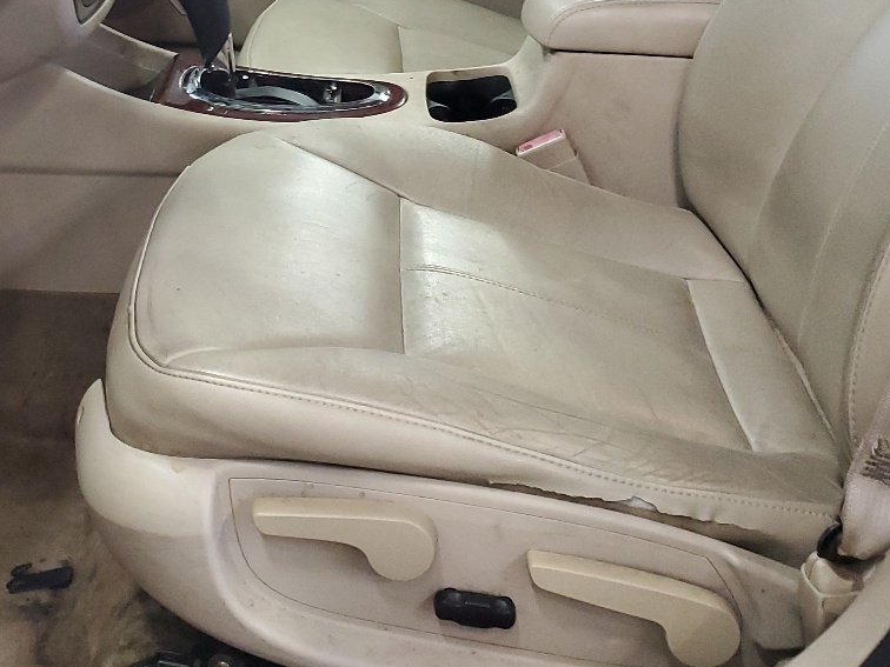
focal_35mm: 55
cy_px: 7
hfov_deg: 34.7
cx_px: 330
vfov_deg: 25.3
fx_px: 1414
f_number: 1.5
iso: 297
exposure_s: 1/30
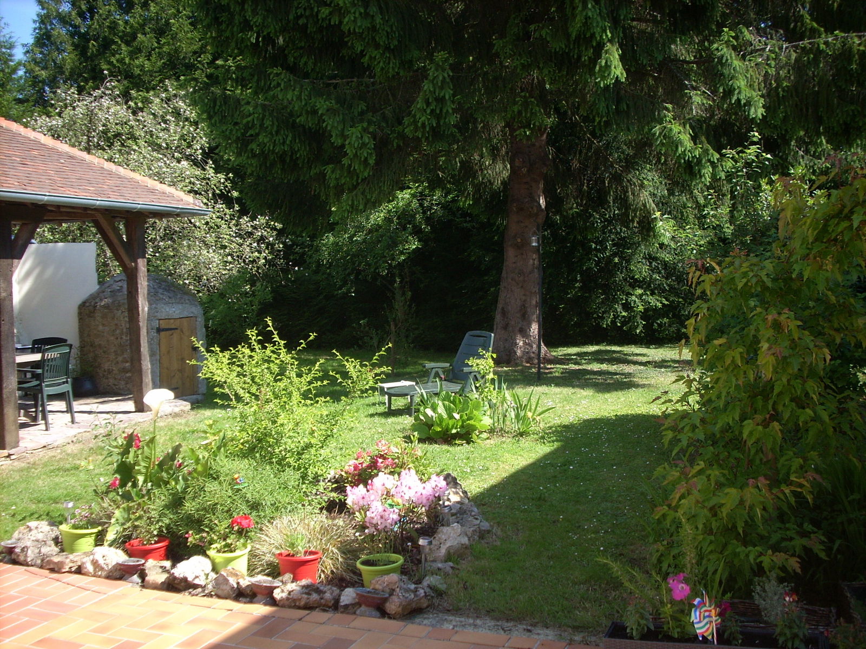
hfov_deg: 50.1
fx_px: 926
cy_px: 324
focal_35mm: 37
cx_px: 433
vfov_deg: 38.7
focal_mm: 6.2
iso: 64
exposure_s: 1/324
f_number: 2.8
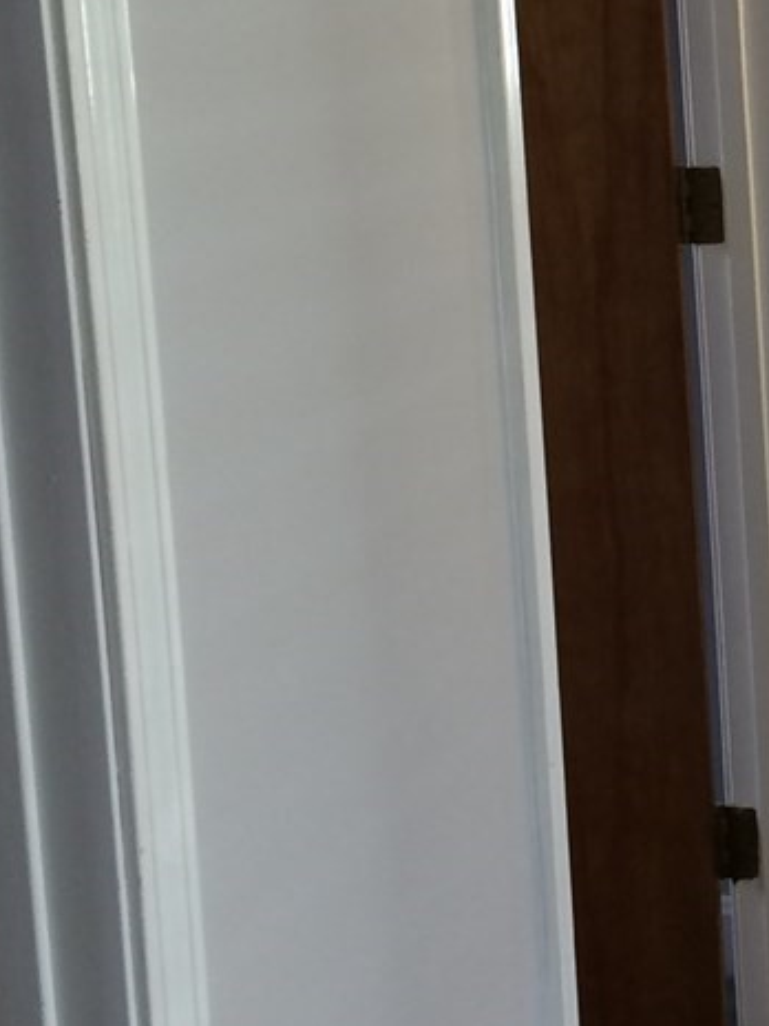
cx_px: 1178
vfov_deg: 20.3
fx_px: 2844
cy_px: 312
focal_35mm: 96
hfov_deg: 14.3
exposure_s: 1/30
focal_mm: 4.15
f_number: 2.2
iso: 64
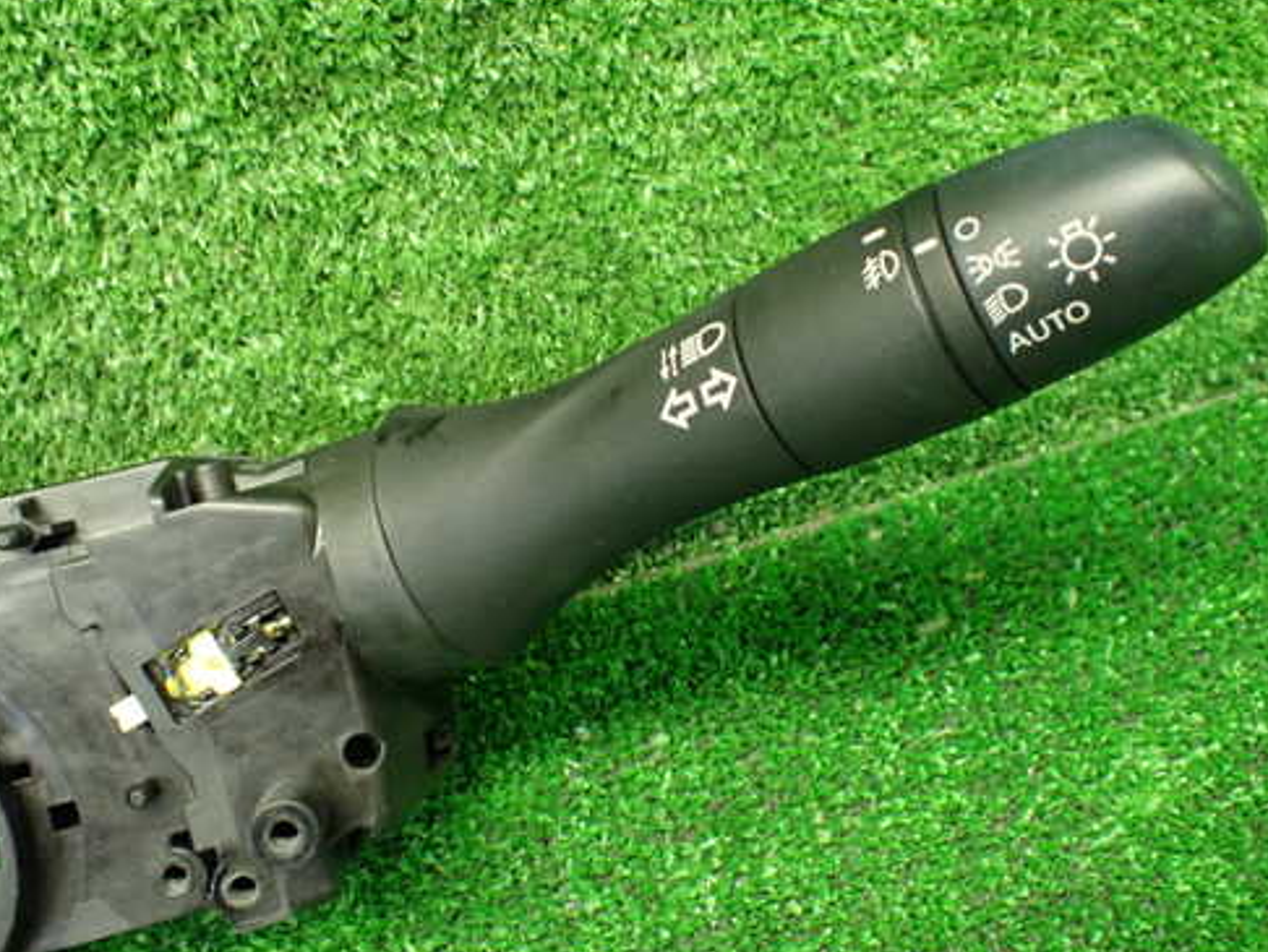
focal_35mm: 37
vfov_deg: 38.7
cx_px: 642
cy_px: 485
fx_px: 1356
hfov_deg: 50.1
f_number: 2.3
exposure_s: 1/60
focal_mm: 5.4
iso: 800
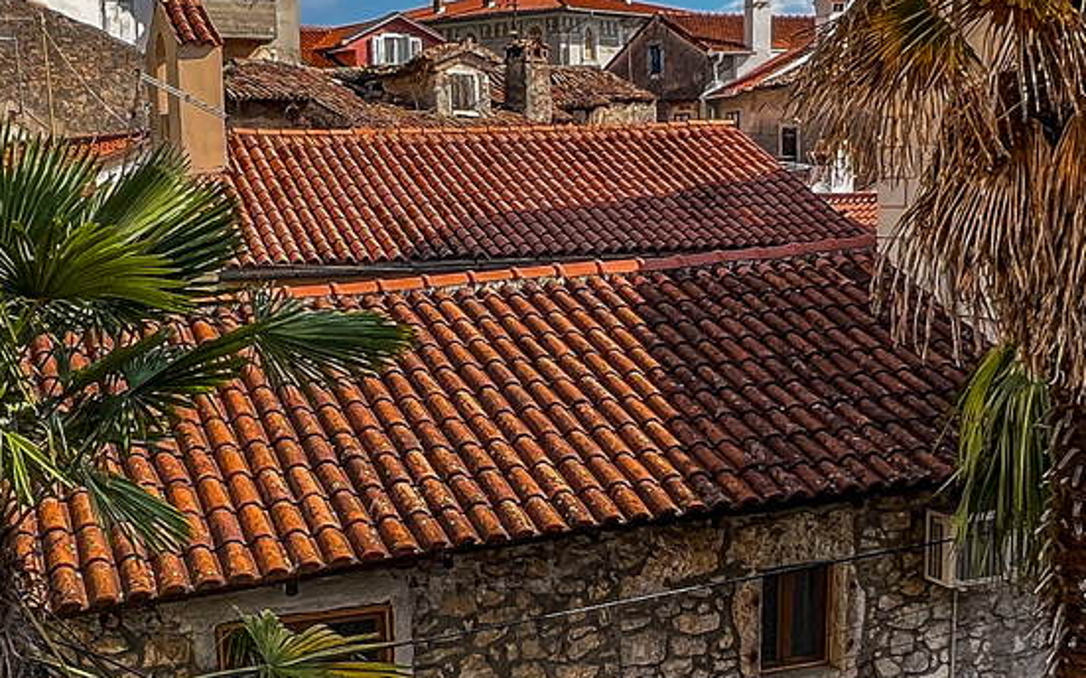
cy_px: 402
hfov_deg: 41.7
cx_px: 459
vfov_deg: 26.8
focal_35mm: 48
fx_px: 1420
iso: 32
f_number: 1.8
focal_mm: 1.57
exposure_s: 1/680
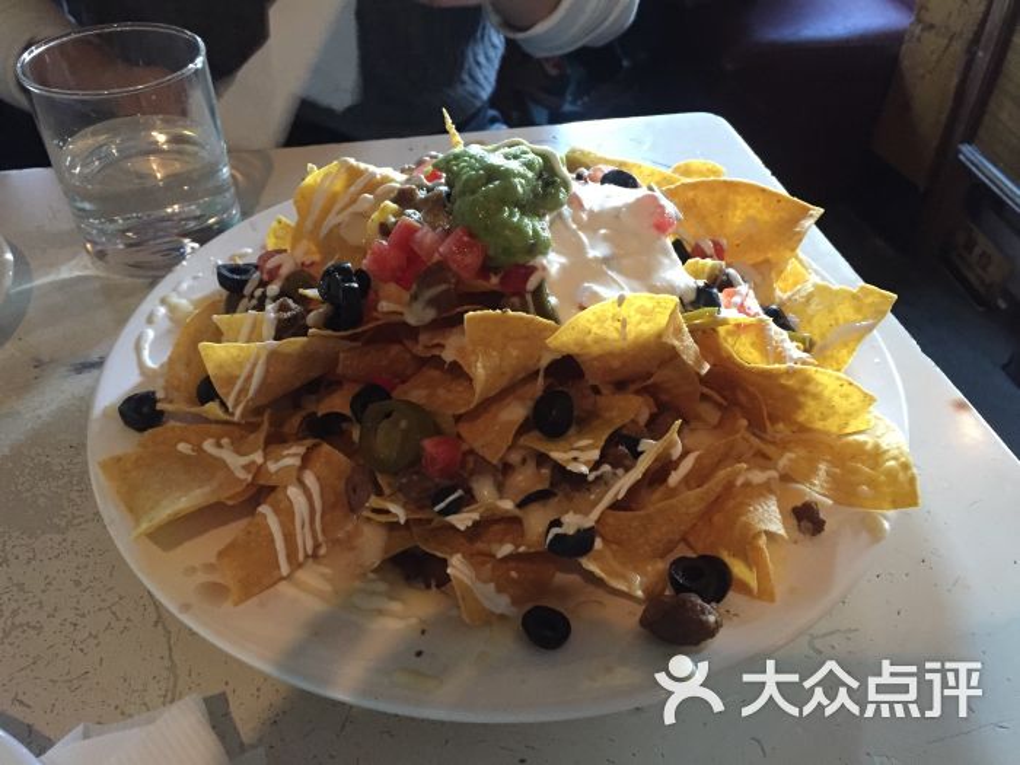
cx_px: 510
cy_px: 382
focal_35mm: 29
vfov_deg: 48.2
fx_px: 855
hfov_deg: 61.7
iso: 400
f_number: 2.2
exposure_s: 1/17
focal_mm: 4.15
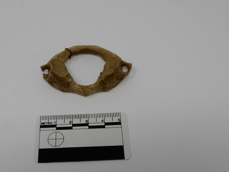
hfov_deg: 35.4
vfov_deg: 27.0
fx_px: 357
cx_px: 92
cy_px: 84
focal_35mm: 54
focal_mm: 6.8
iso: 80
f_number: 7.1
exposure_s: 1/40
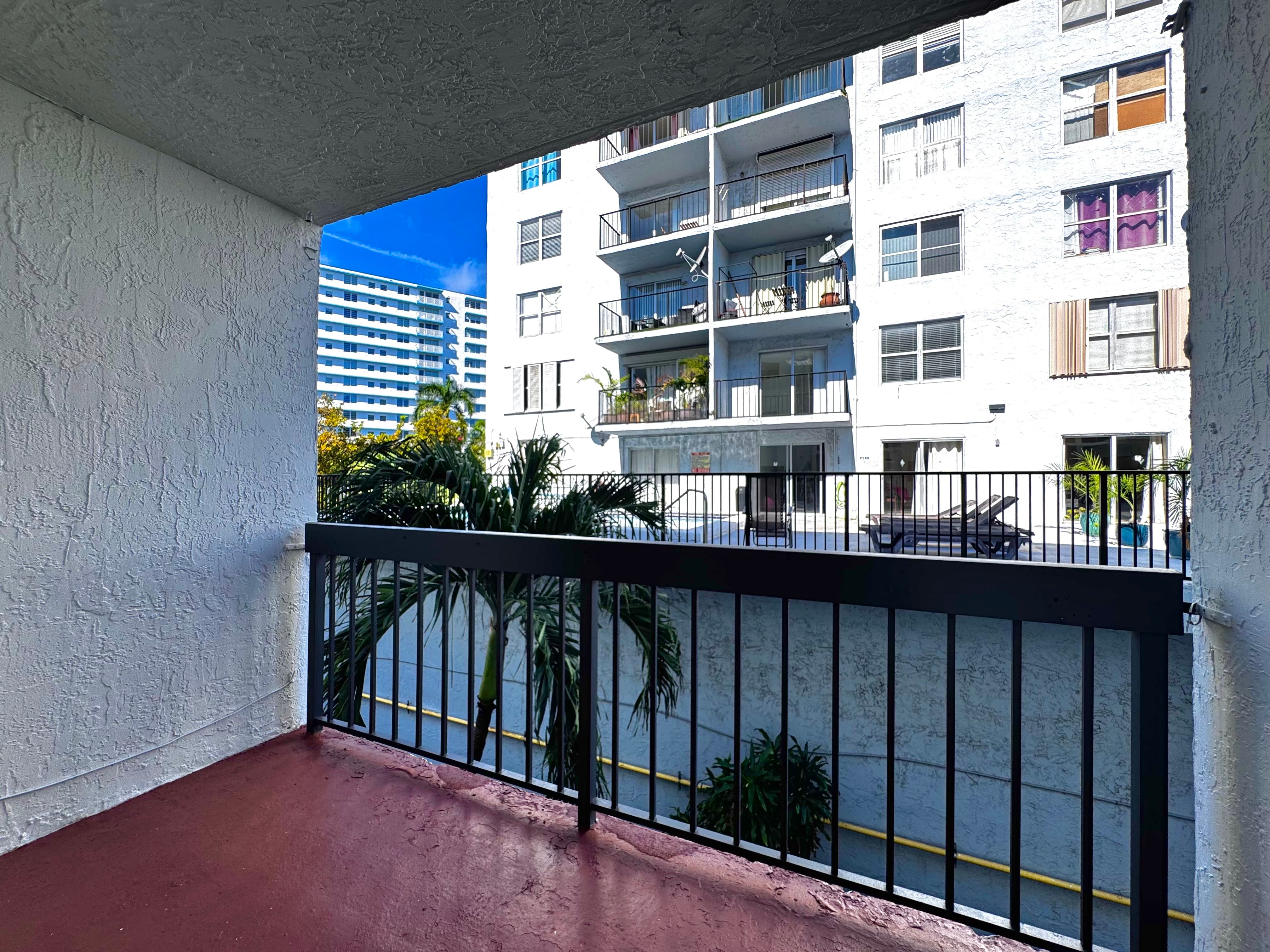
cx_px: 635
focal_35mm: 14
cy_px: 476
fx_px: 514
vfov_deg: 85.7
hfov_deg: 102.1
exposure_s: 1/328
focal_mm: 2.22
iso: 40
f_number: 2.2
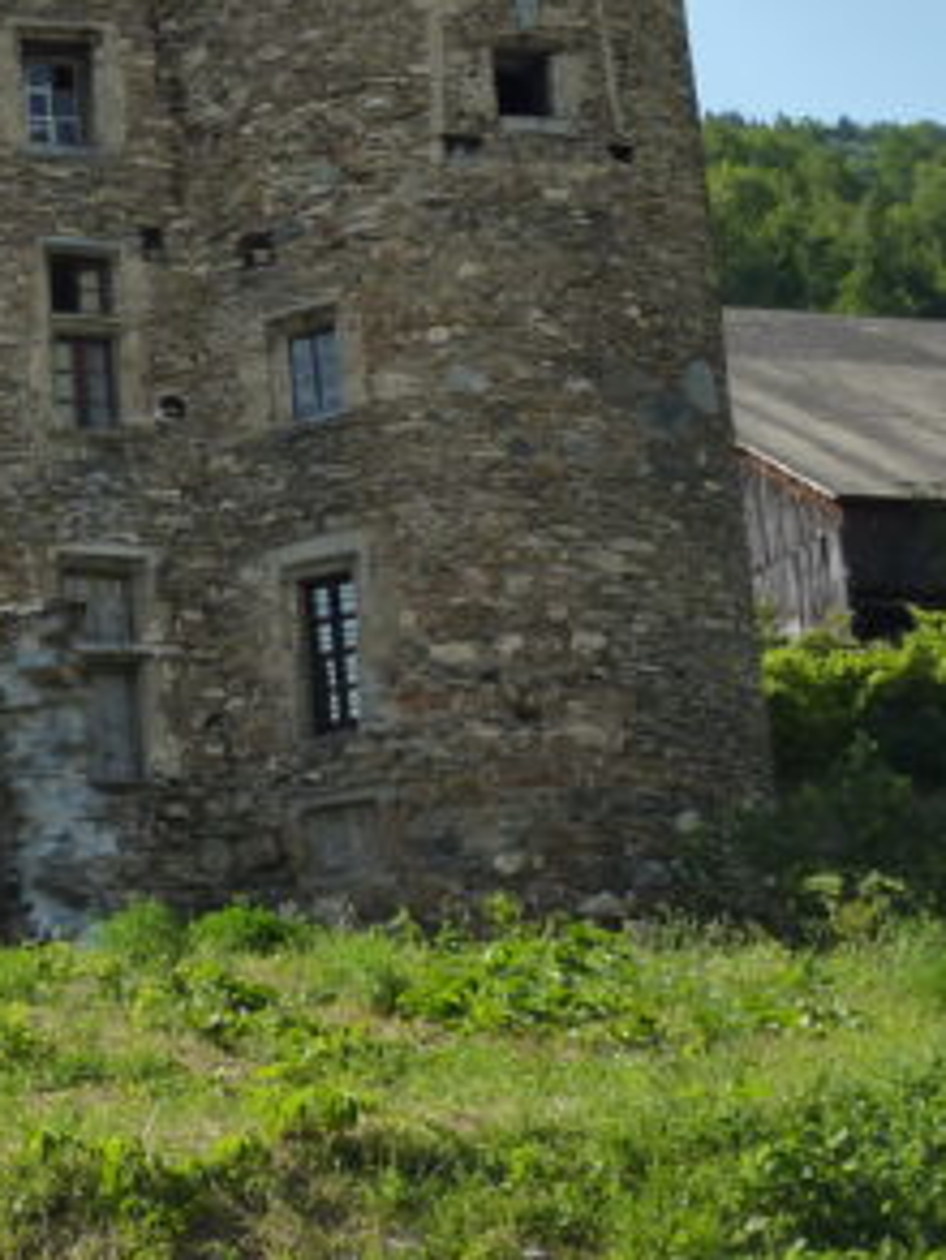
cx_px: -258
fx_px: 4005
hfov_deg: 13.0
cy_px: 305
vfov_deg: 17.8
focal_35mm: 110
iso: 125
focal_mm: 6.9
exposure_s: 1/500
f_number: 4
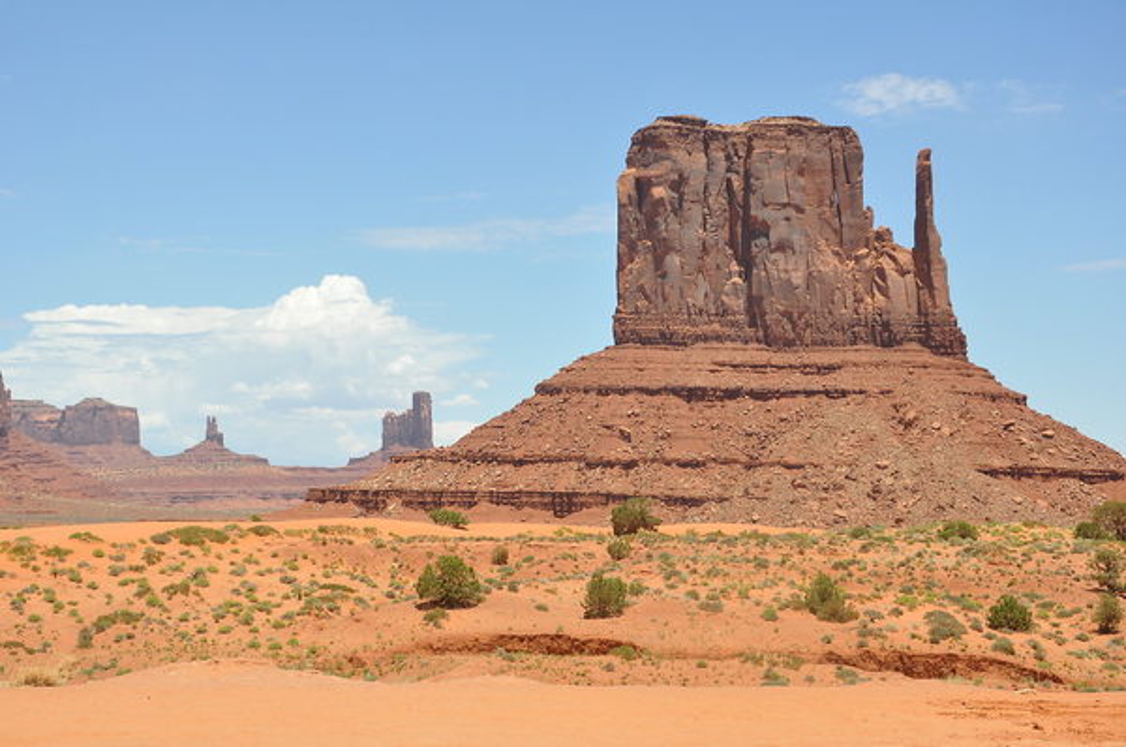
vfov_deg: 20.1
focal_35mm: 68
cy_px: 374
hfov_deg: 29.9
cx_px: 563
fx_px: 2108
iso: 200
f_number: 10
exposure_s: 1/400
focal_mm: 45
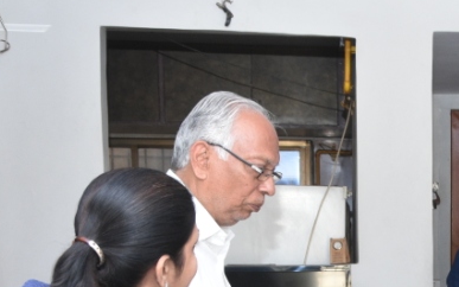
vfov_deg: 13.1
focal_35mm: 97
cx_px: 511
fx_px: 1214
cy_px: 361
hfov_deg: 20.4
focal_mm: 24
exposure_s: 1/125
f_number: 5.6
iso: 800
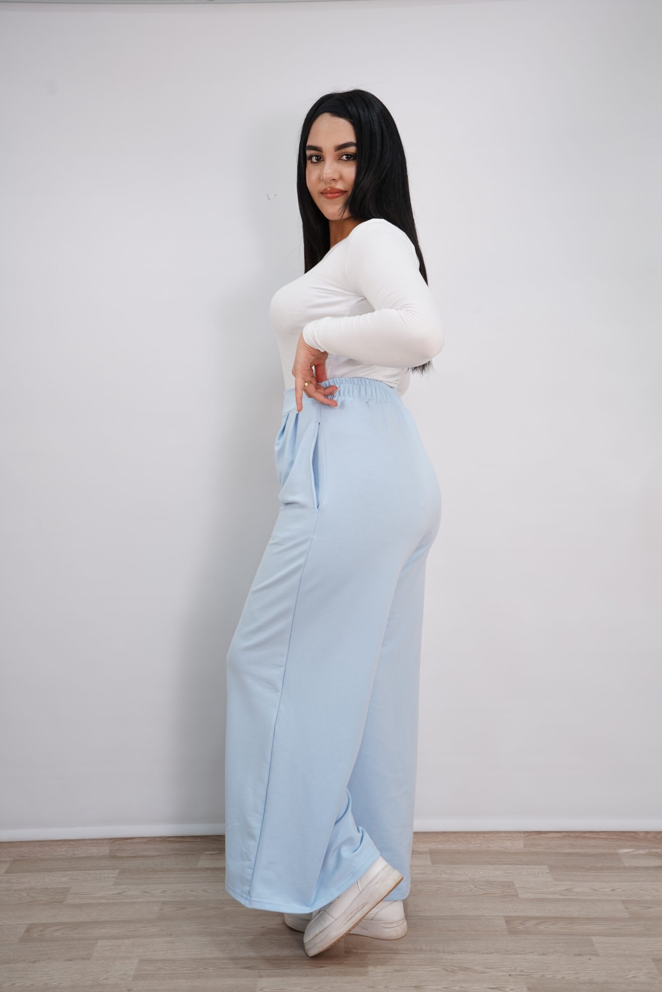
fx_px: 1103
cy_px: 496
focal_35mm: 40
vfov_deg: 48.5
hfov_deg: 33.4
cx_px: 331
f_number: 9
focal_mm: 40
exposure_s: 1/25
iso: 320
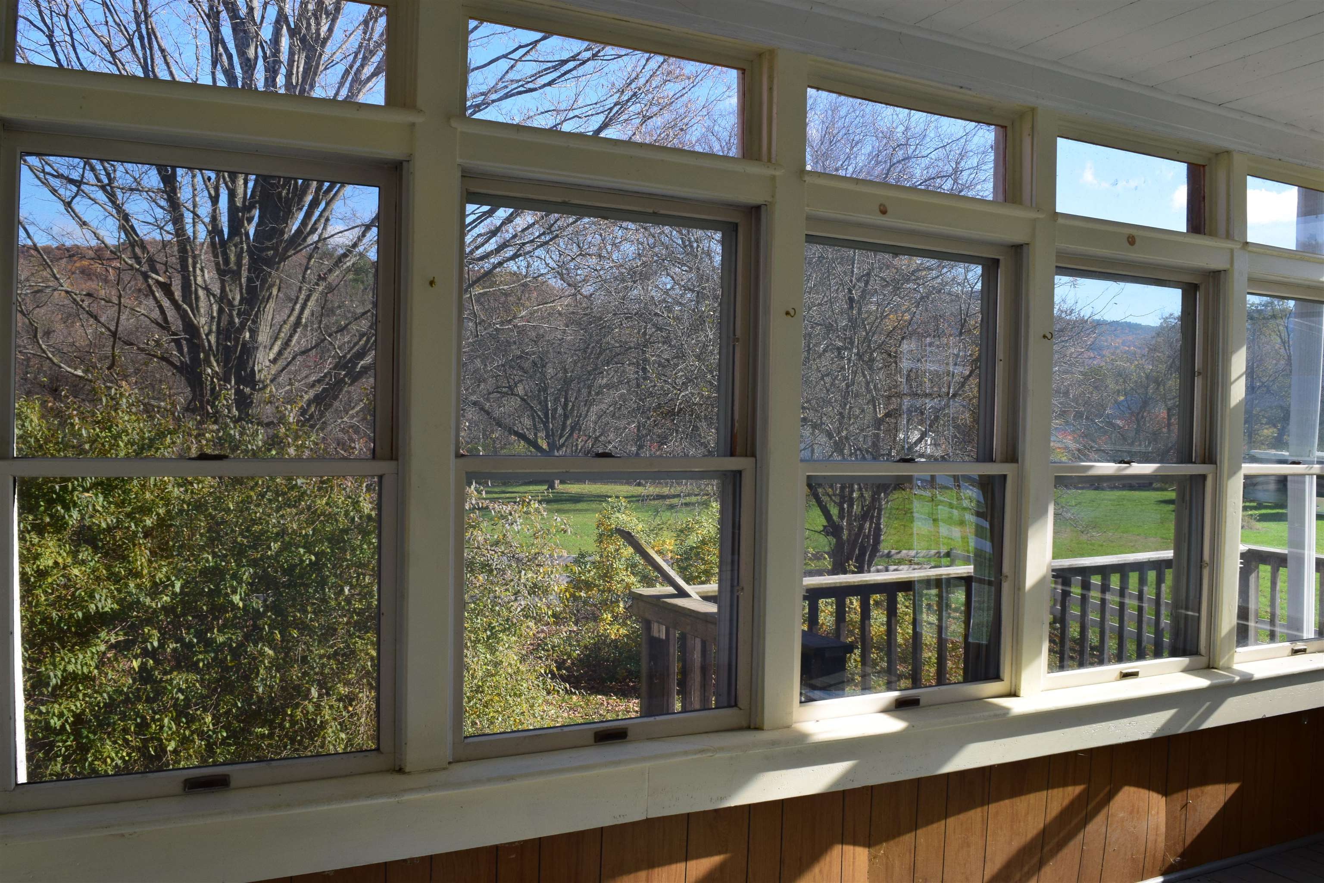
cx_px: 662
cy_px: 442
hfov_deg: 61.9
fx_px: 1103
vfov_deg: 43.6
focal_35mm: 30
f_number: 10
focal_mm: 20
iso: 400
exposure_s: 1/250
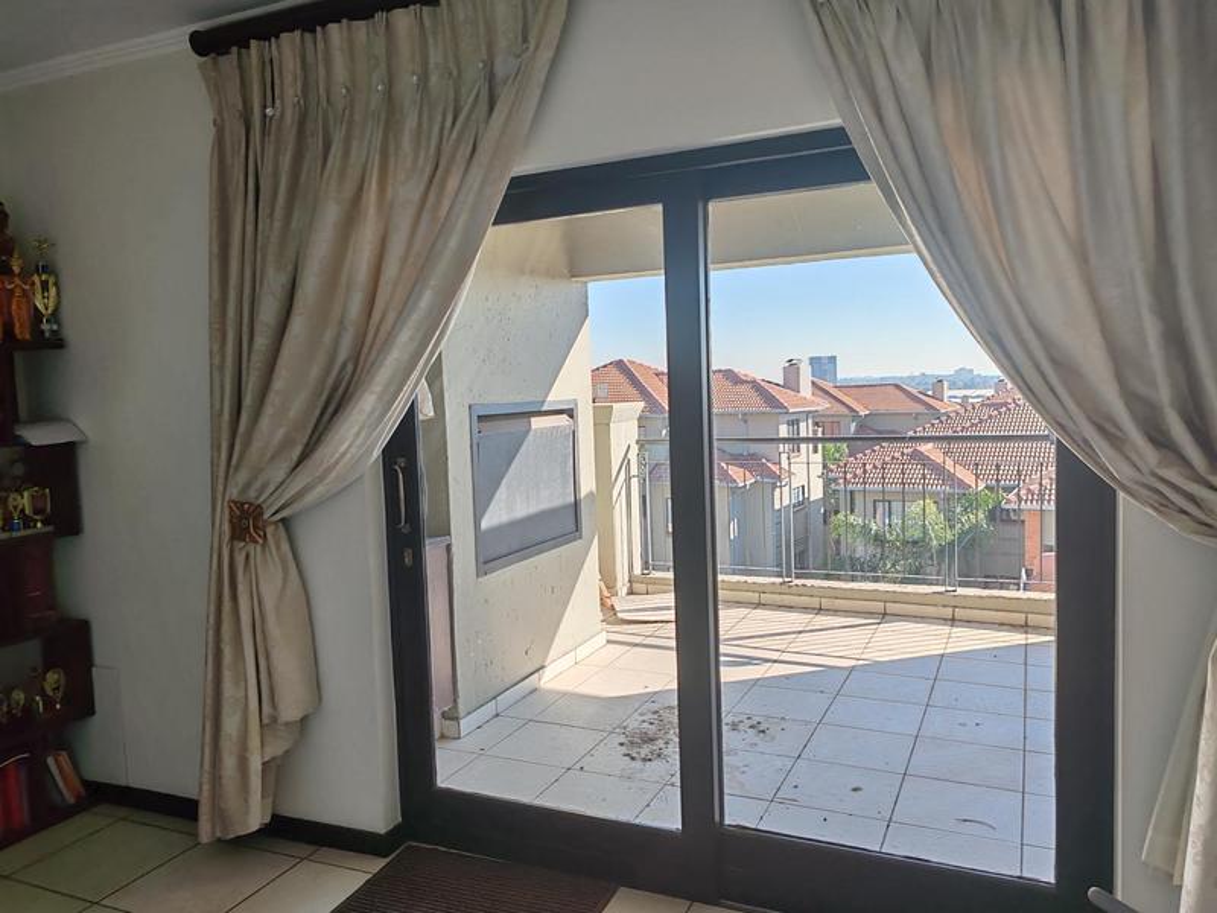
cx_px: 608
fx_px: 949
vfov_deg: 51.4
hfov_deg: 65.3
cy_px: 456
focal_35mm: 27
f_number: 1.9
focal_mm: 6.12
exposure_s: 1/110
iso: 50
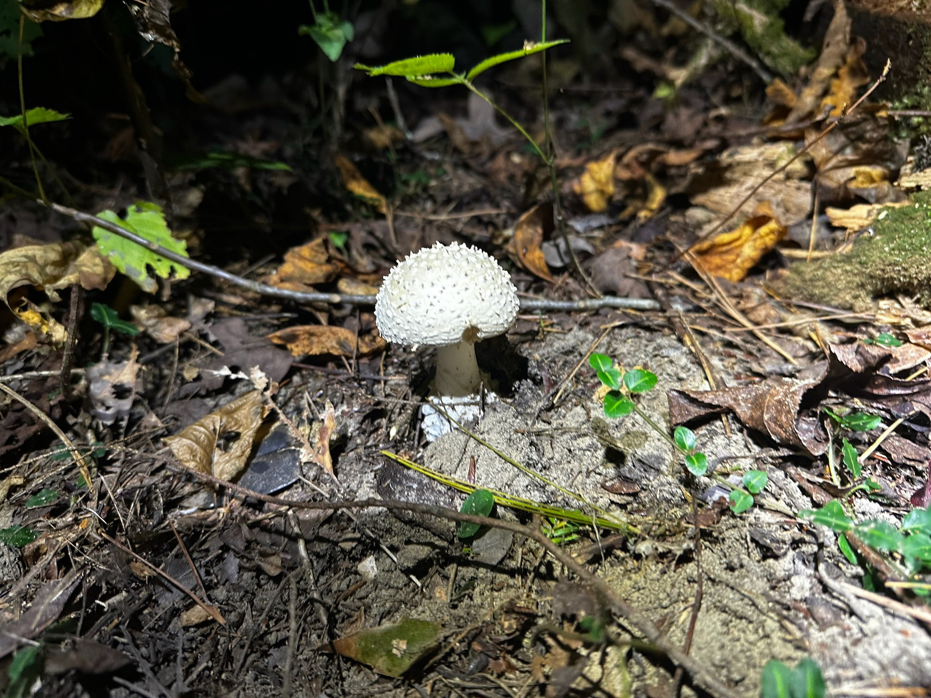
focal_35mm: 24
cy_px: 349
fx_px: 645
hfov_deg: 71.6
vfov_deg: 56.8
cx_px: 466
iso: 250
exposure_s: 1/60
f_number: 1.78
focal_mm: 6.86
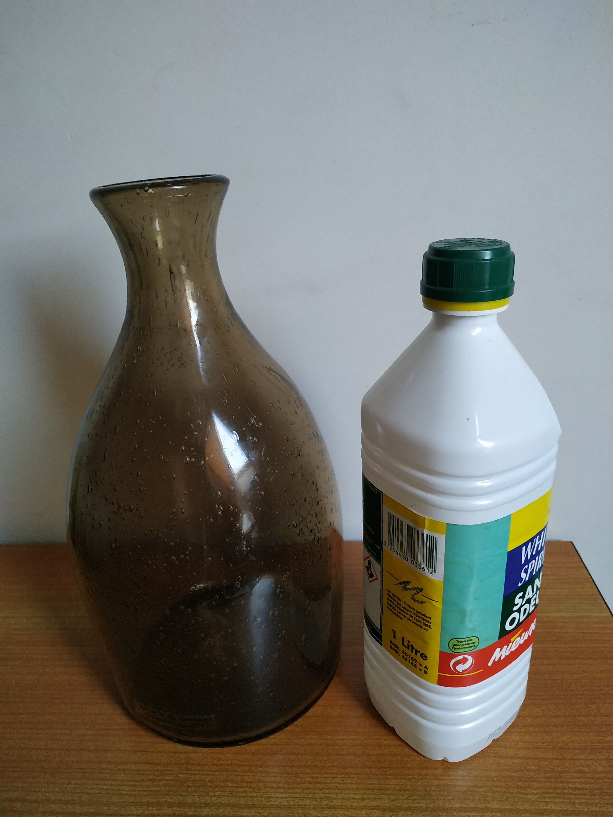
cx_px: 306
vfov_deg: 71.6
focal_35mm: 24
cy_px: 408
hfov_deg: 56.8
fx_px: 567
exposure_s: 1/25
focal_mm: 3.94
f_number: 1.9
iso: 400
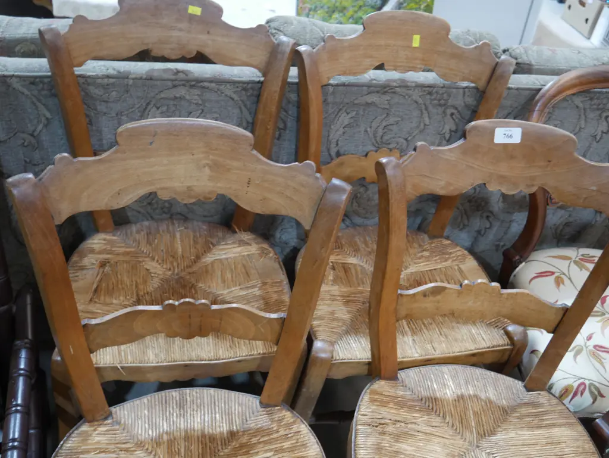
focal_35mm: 38
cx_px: 304
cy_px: 229
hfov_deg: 49.0
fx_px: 669
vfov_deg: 37.8
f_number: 4.1
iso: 1000
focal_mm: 19
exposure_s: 1/60
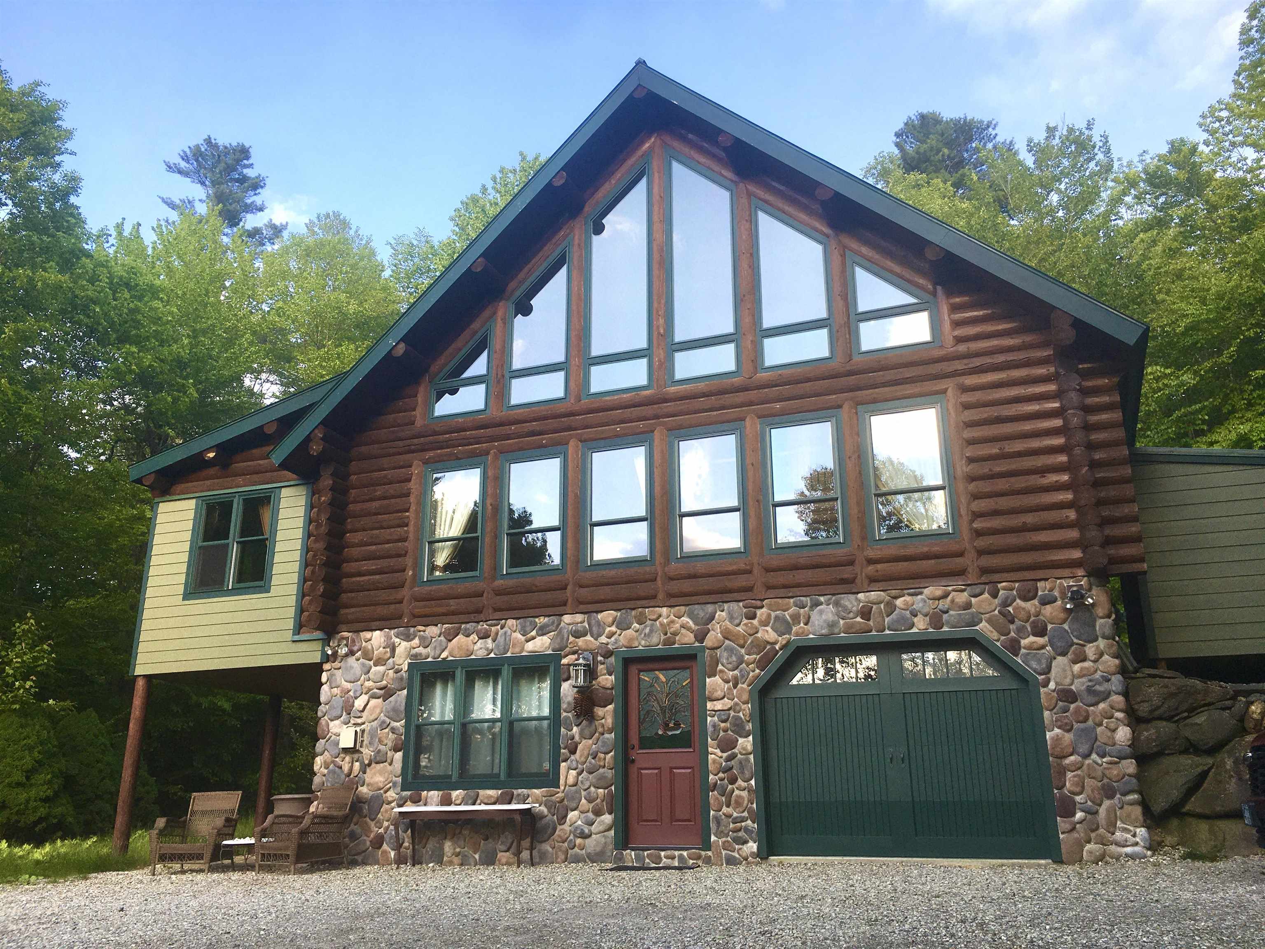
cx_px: 632
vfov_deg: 48.2
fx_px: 1060
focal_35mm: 29
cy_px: 474
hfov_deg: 61.7
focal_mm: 4.15
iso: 25
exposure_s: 1/283
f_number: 2.2
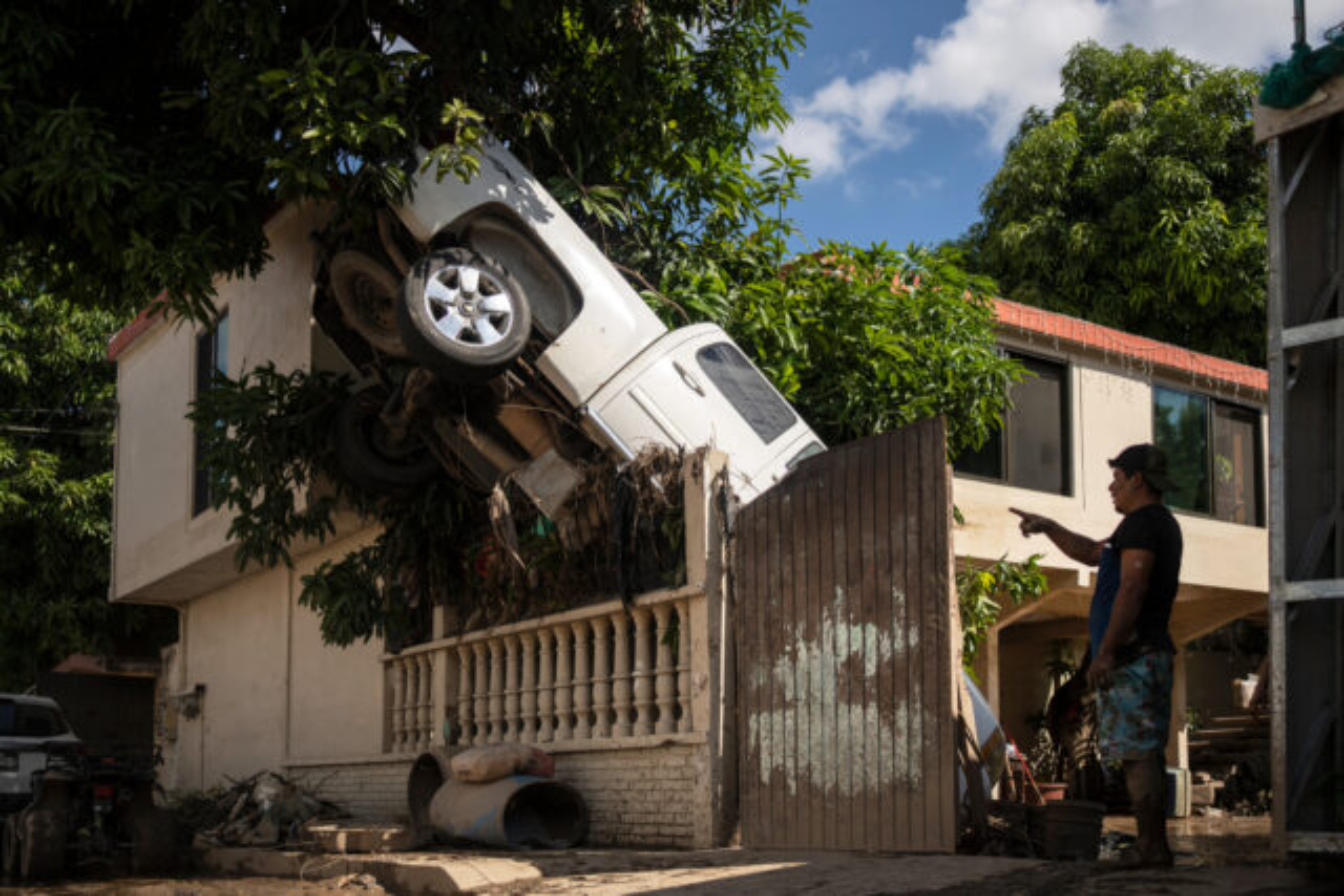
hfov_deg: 54.4
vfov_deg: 37.9
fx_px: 1307
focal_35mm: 35
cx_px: 672
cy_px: 448
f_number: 3.2
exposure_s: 1/3200
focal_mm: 35
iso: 100
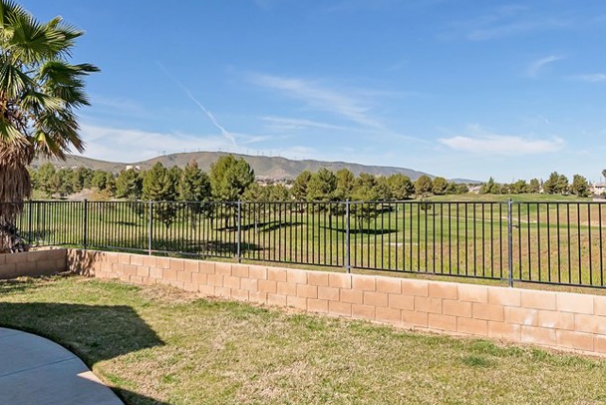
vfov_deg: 41.0
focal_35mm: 32
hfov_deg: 58.2
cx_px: 366
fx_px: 539
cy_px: 160
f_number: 11
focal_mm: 13
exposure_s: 1/800
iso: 200
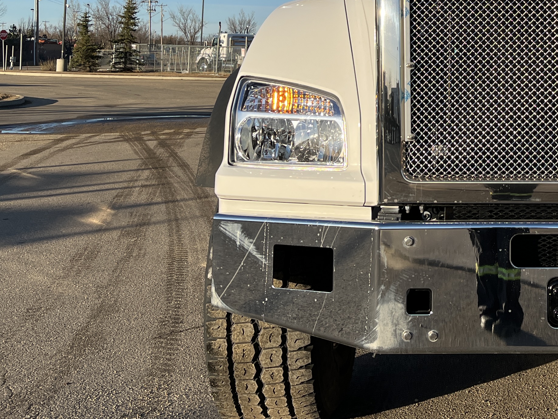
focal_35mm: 57
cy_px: 24
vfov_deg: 24.7
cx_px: 510
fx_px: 919
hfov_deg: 32.0
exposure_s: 1/2358
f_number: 1.6
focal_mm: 5.1
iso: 50
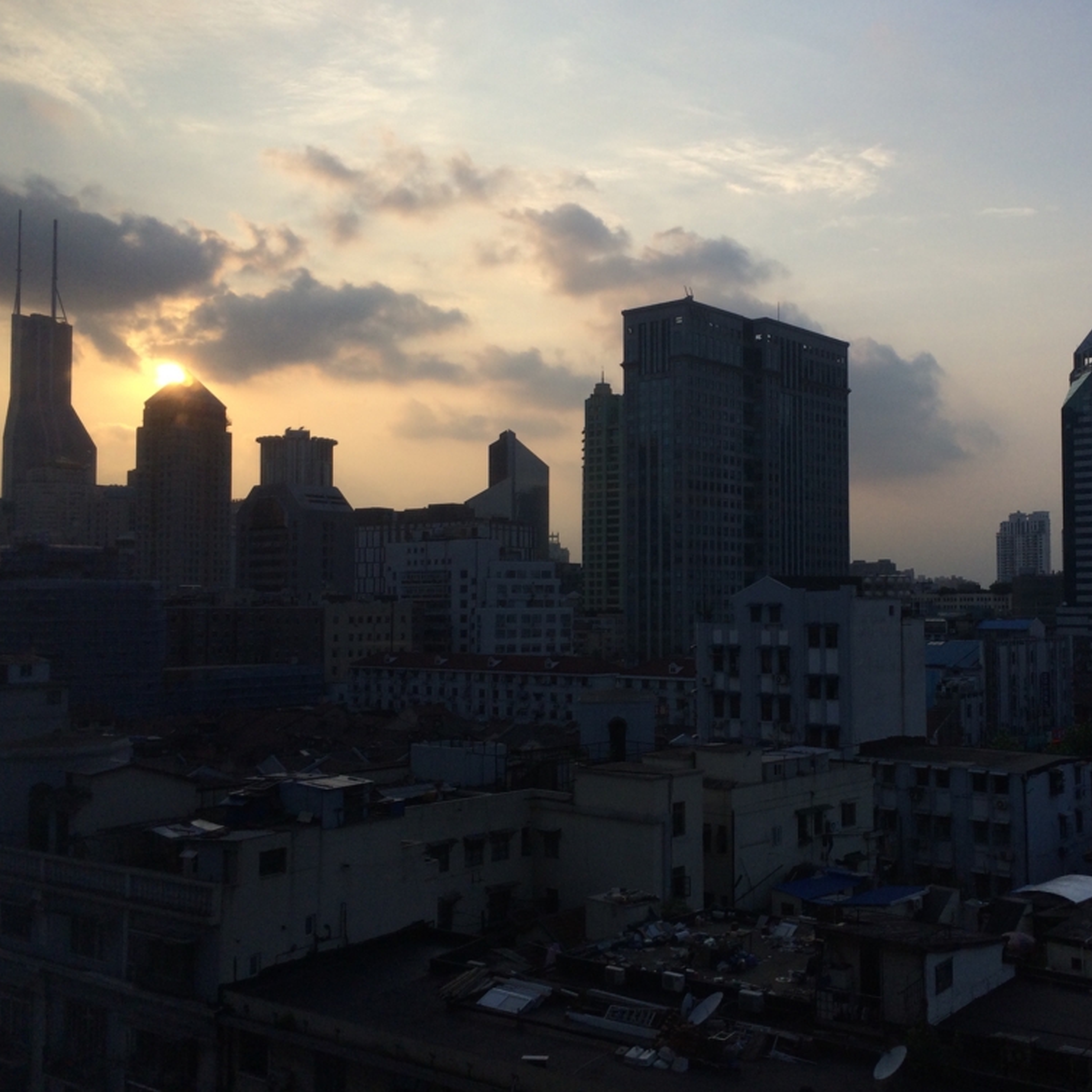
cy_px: 547
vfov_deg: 46.0
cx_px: 679
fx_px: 1285
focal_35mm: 36
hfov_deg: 45.7
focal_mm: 4.12
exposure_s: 1/760
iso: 32
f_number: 2.2
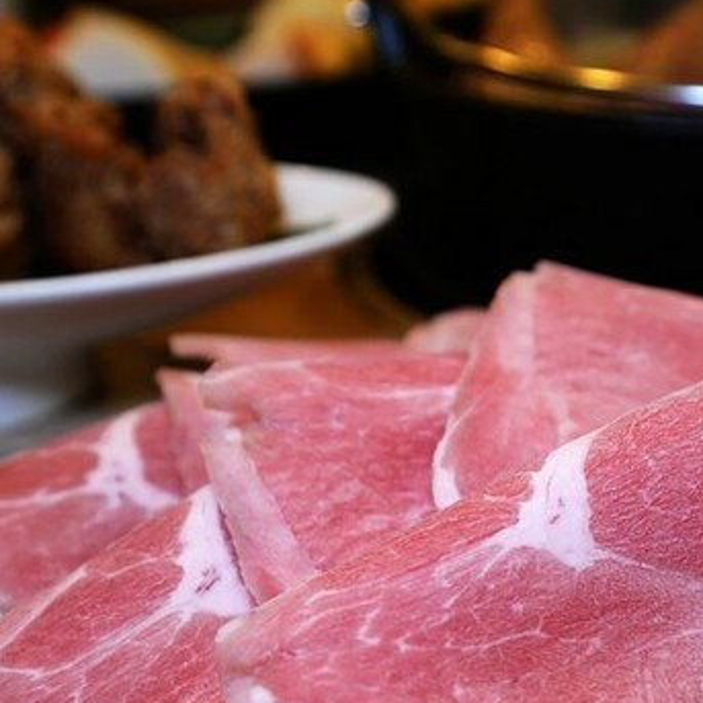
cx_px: 543
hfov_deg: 28.6
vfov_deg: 28.6
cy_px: 535
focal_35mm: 59
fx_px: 1356
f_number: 4
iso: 400
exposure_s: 1/60
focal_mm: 28
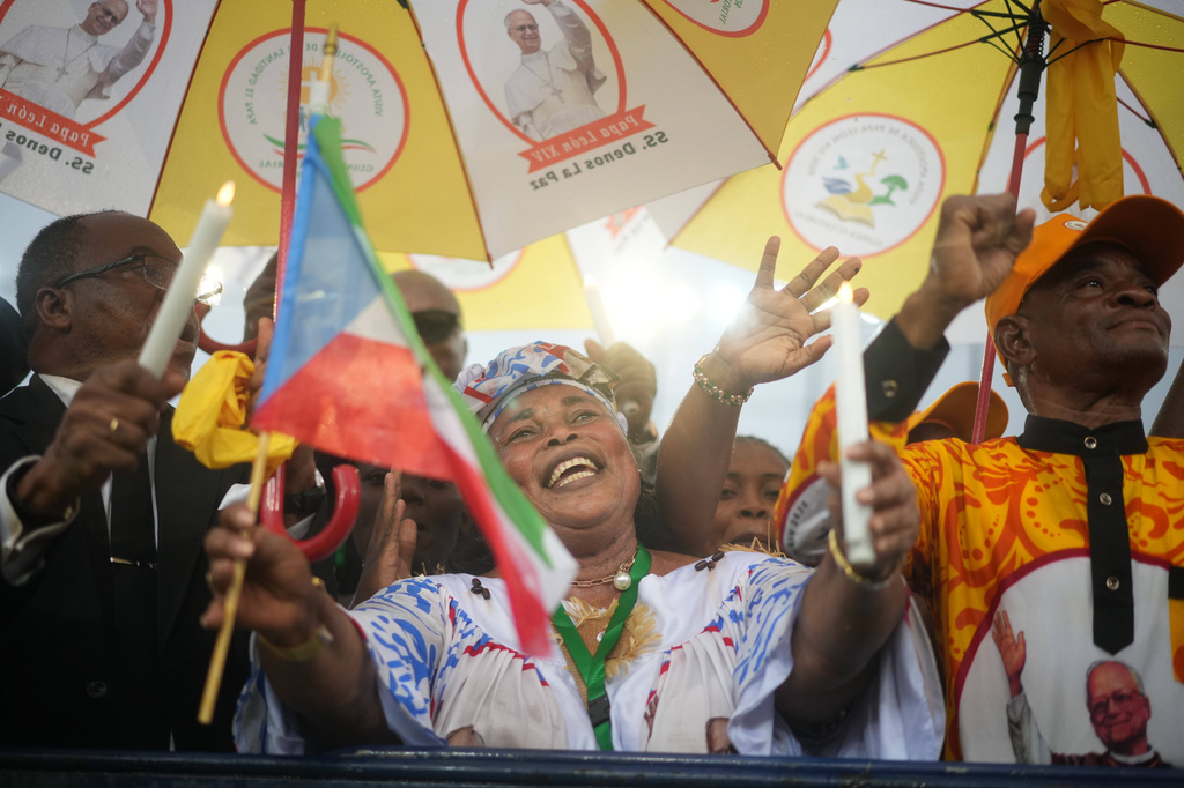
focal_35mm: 55
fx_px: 1808
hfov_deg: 36.3
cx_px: 592
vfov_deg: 24.6
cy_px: 394
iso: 640
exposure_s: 1/800
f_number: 1.8
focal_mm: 55
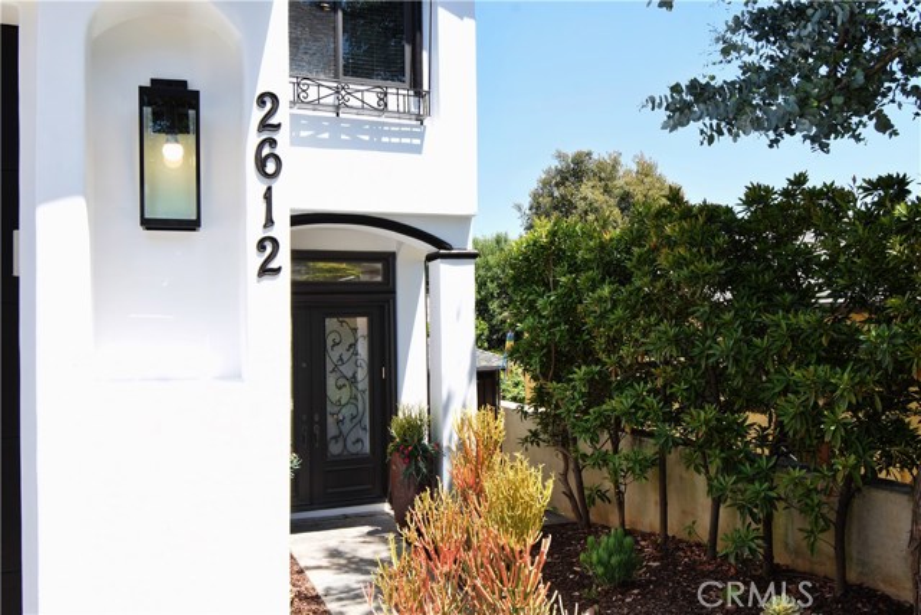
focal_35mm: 30
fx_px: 768
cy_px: 308
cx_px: 460
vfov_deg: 43.6
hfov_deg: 61.9
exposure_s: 1/125
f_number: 11
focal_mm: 20
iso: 250
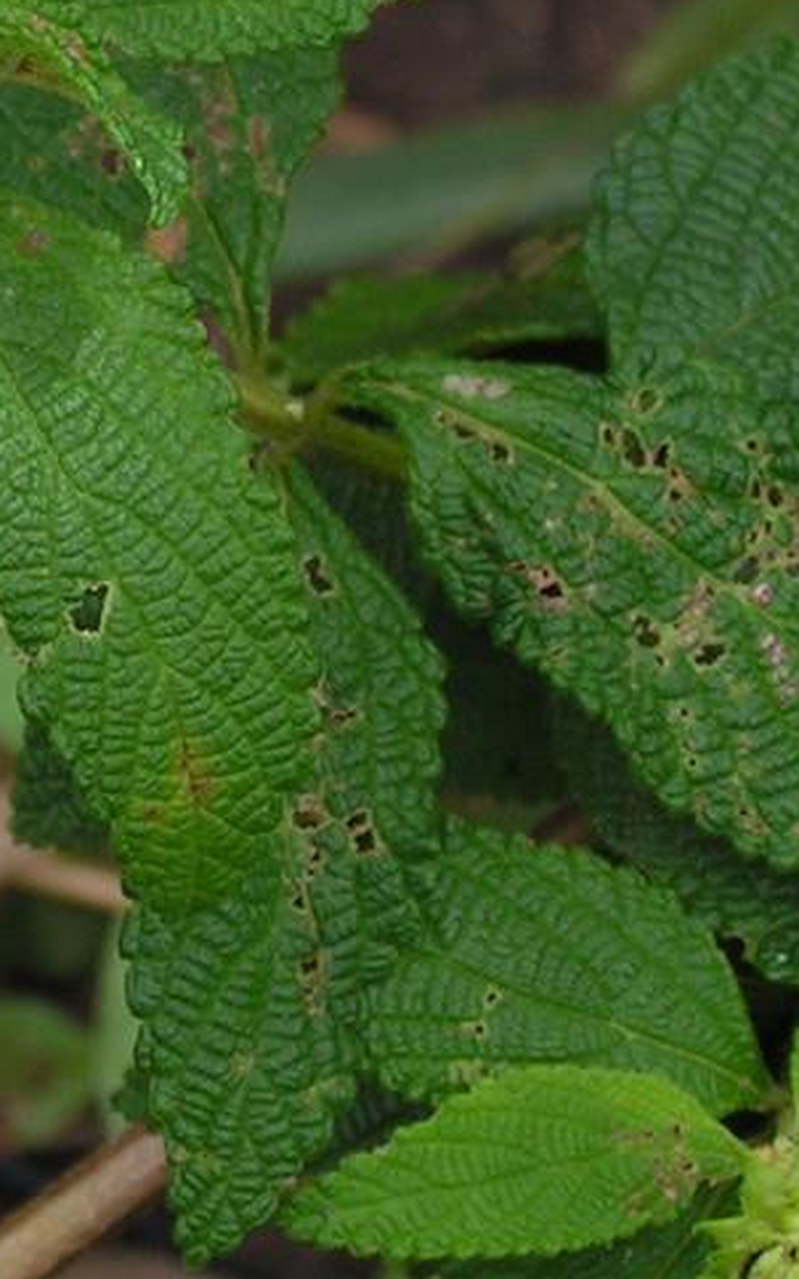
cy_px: 69
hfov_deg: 5.7
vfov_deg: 9.2
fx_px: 7948
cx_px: -511
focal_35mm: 228
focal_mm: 12.7
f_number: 4.5
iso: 50
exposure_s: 1/160
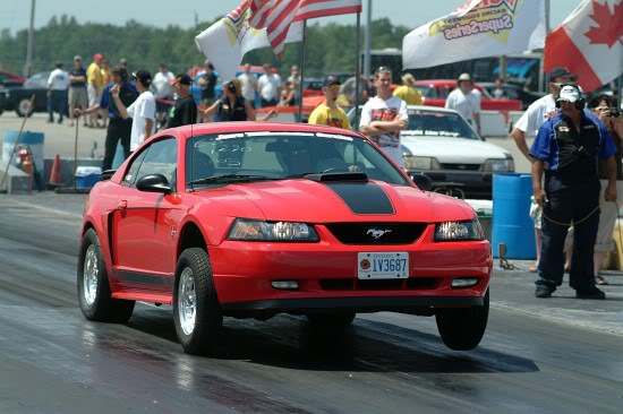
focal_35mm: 177
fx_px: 3061
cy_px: 207
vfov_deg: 7.7
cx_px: 312
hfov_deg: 11.6
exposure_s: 1/1000
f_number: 4.8
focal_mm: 118
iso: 160
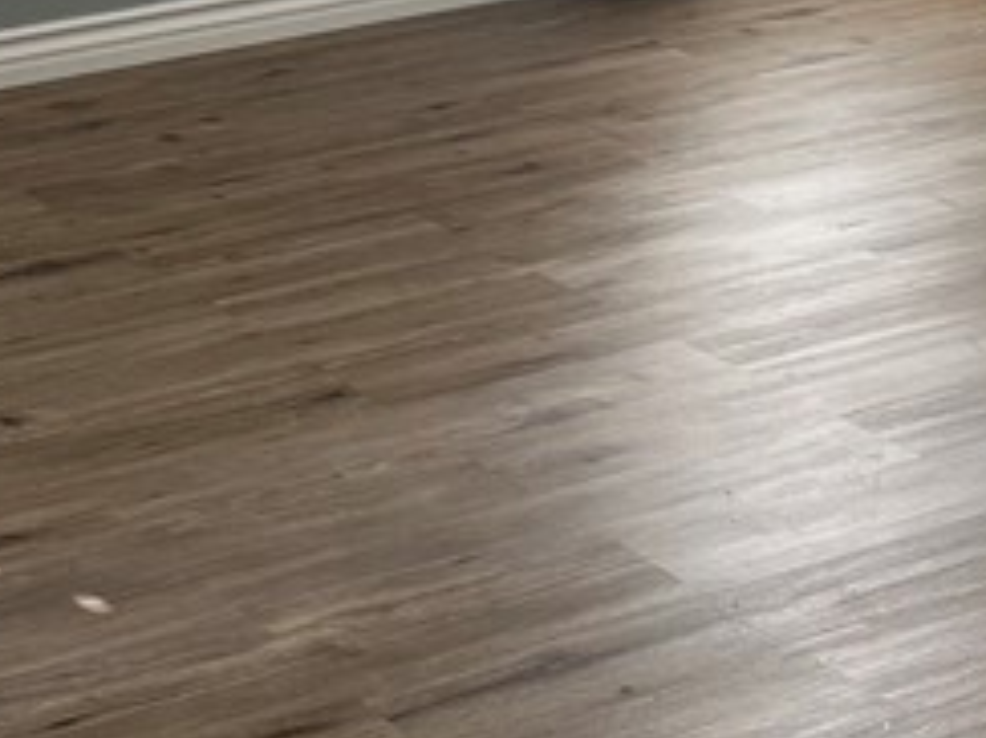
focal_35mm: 101
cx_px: 69
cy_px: -191
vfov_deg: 14.1
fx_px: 2875
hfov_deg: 19.1
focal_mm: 6.86
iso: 80
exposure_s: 1/271
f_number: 1.78
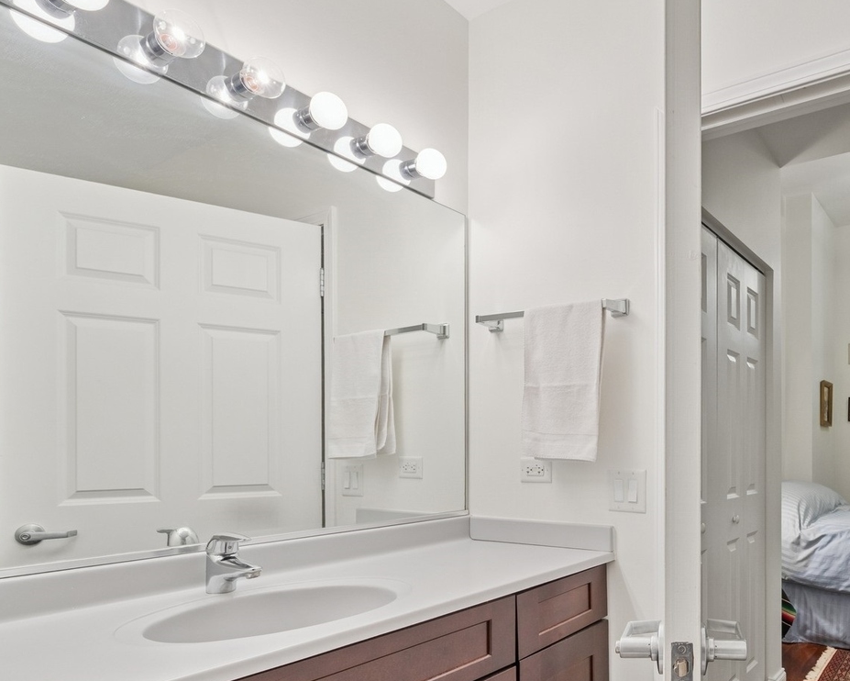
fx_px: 579
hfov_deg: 67.1
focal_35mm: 23
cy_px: 454
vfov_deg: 59.5
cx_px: 656
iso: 400
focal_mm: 14
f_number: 9.5
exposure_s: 1/8
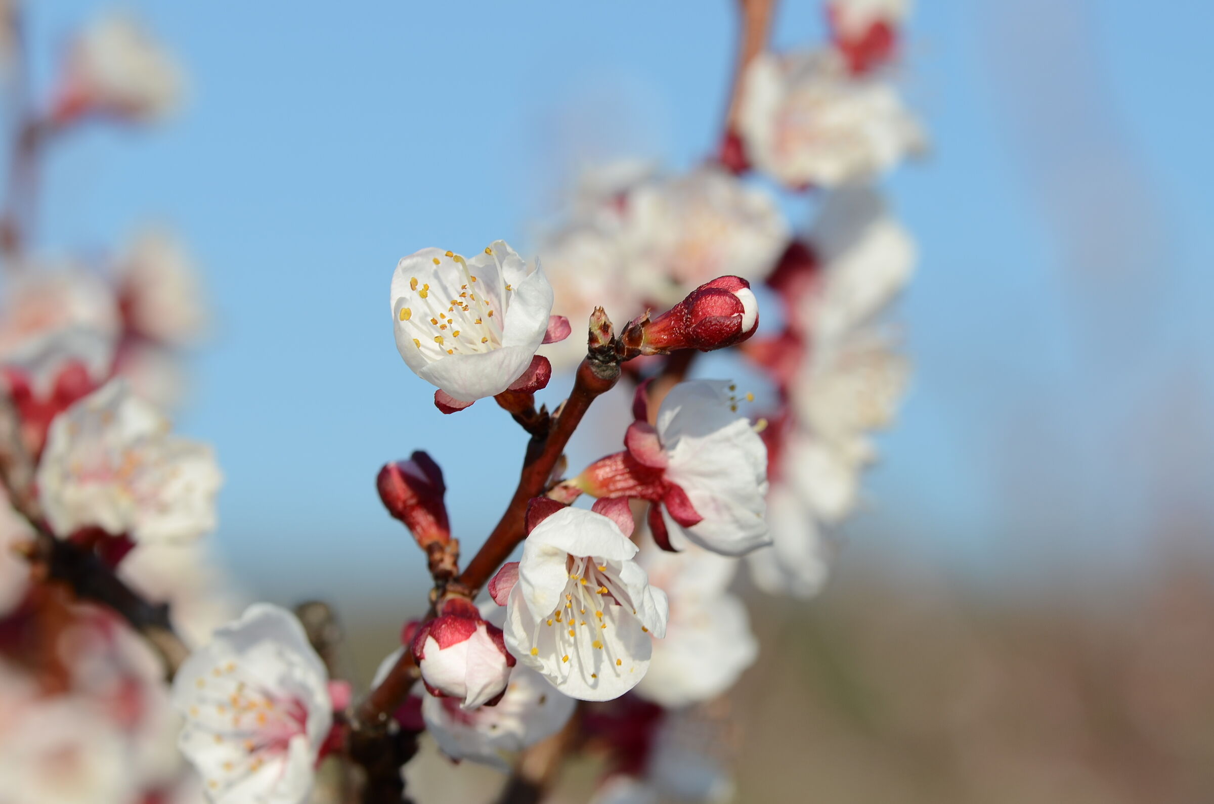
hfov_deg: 13.1
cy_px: 402
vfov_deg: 8.7
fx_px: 5301
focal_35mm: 158
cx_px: 607
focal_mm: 105
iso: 125
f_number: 9
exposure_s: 1/400
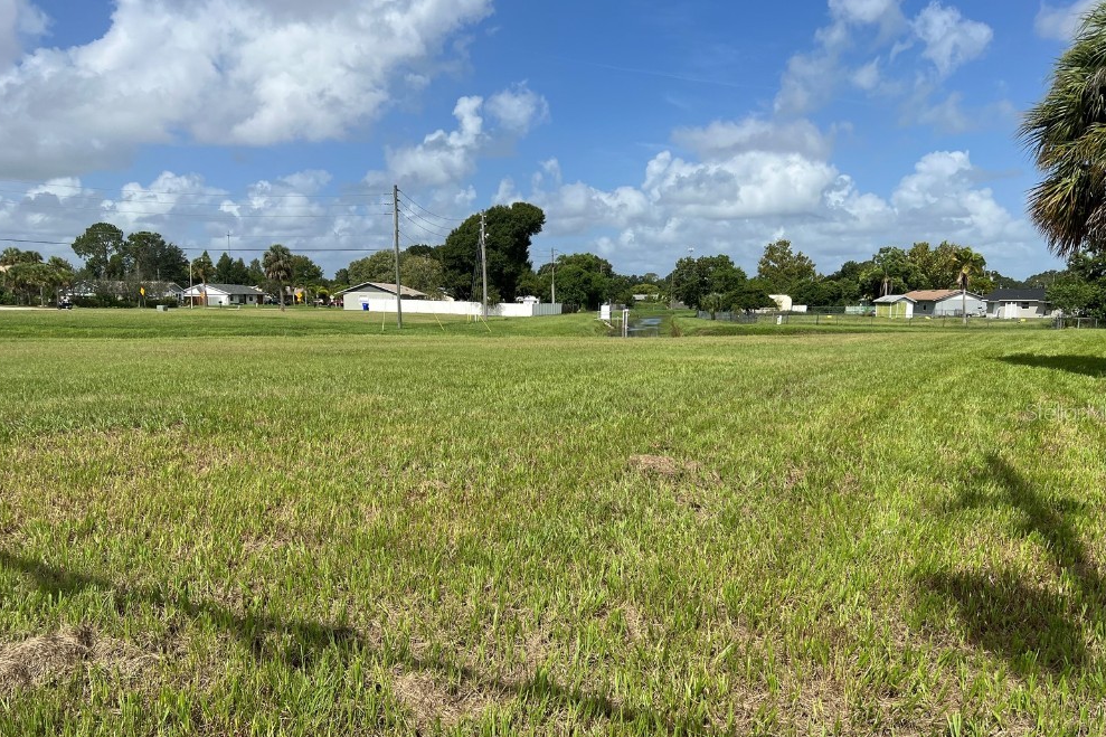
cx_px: 558
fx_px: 860
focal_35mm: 28
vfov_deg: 46.3
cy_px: 412
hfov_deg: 65.5
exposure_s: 1/7463
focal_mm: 5.7
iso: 50
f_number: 1.5
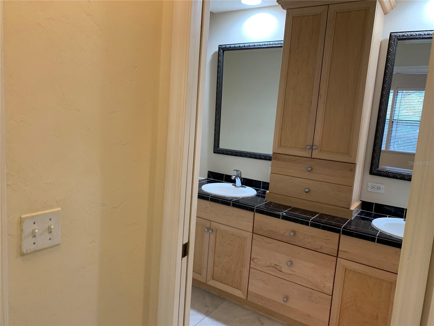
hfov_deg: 67.3
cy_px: 163
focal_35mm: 26
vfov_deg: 53.1
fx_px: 326
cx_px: 217
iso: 160
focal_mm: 4.25
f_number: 1.8
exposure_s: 1/60
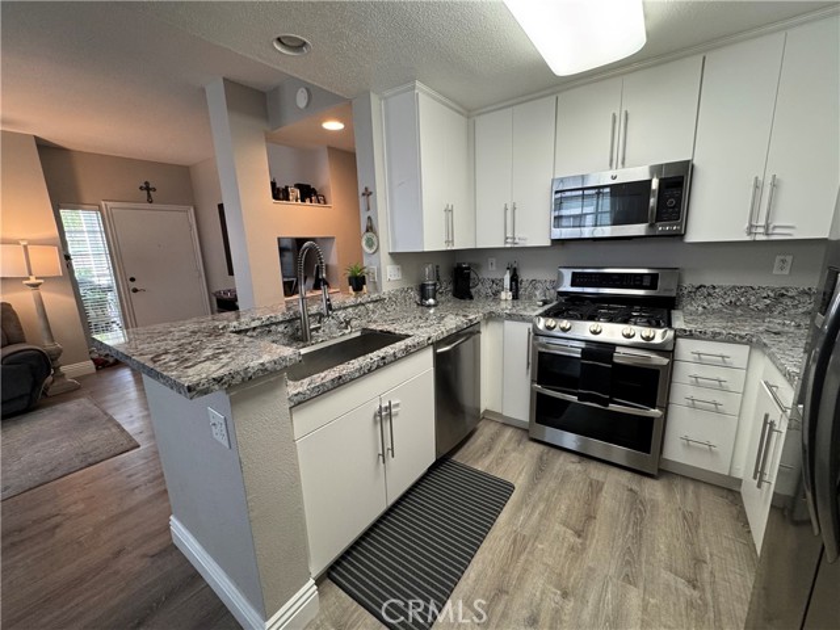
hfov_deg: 102.1
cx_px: 420
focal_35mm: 14
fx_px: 340
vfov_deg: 85.7
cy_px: 315
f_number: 2.2
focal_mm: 2.22
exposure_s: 1/60
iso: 200
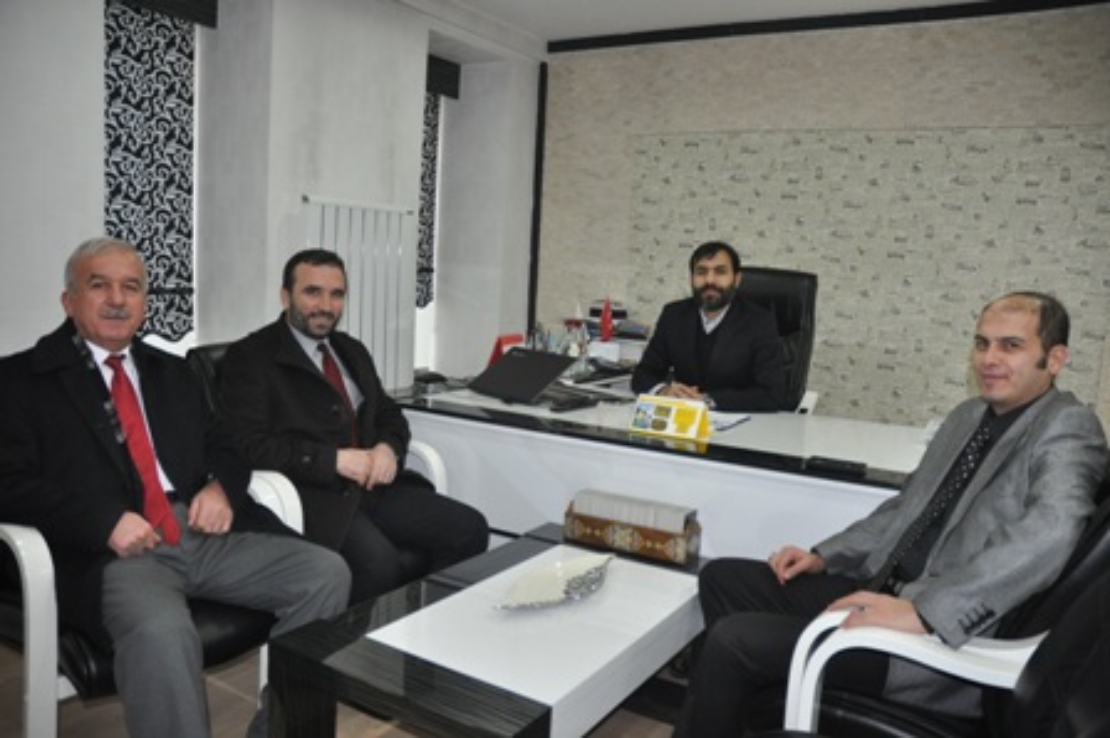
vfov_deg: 47.9
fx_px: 832
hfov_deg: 67.4
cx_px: 555
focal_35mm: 27
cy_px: 369
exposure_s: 1/60
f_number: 3.5
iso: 800
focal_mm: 18
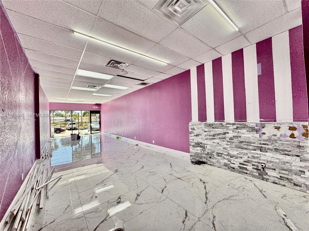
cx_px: 154
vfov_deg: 85.7
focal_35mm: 14
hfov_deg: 102.1
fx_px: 125
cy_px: 116
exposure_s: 1/148
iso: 40
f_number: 2.2
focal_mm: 2.22
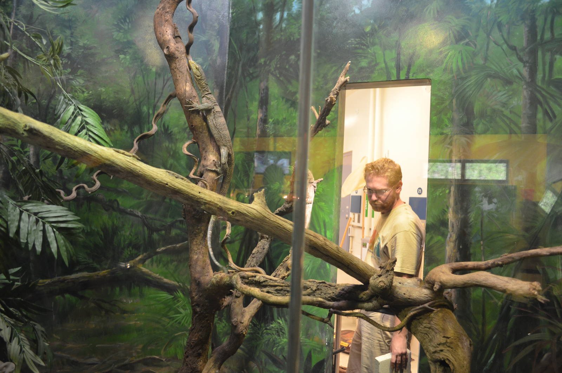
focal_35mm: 27
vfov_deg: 47.7
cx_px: 281
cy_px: 186
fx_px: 421
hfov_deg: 67.5
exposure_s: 1/50
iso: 800
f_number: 3.5
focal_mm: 18
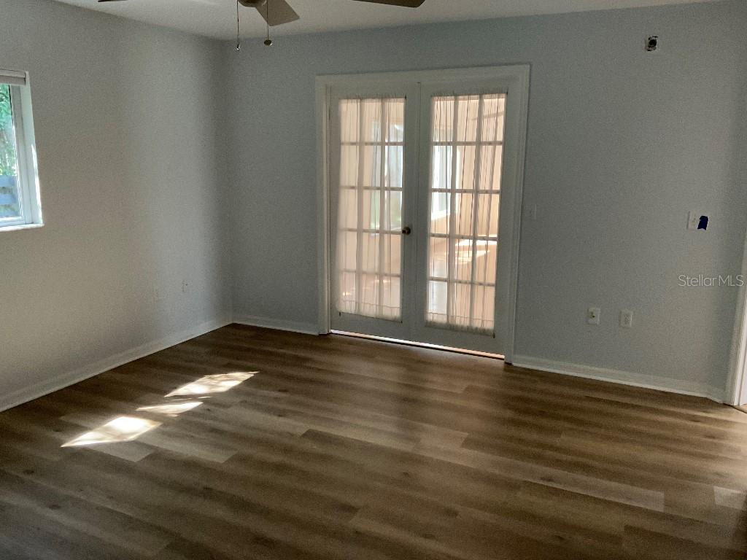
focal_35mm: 29
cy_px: 280
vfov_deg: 48.2
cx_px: 374
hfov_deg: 61.7
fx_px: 626
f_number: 1.8
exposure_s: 1/60
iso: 250
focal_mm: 3
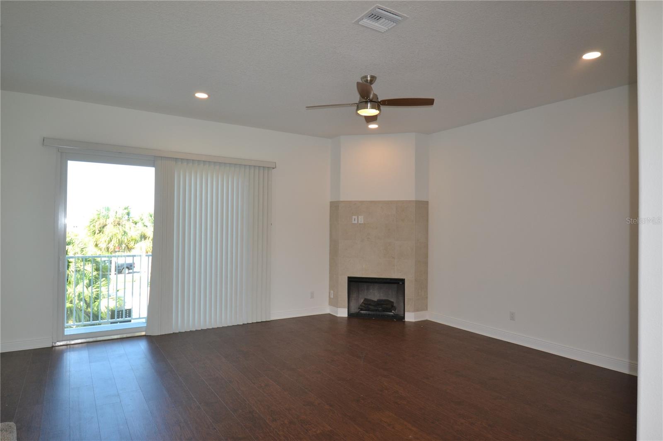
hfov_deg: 81.2
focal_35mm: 21
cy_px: 220
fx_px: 387
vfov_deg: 59.5
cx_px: 332
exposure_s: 1/125
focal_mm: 14
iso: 360
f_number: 4
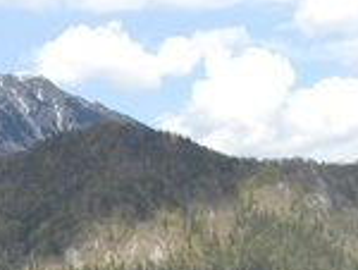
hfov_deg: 10.0
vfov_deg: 7.7
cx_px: -181
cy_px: 324
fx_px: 1989
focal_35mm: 192
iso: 800
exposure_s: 1/400
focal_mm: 40
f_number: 14
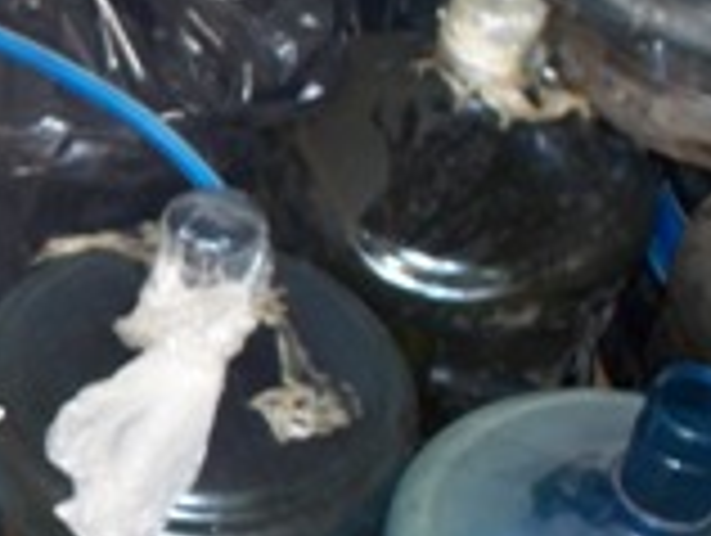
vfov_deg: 16.3
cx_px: -146
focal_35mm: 91
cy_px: 221
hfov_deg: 20.1
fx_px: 1872
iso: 200
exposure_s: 1/30
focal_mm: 7.54
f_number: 2.8
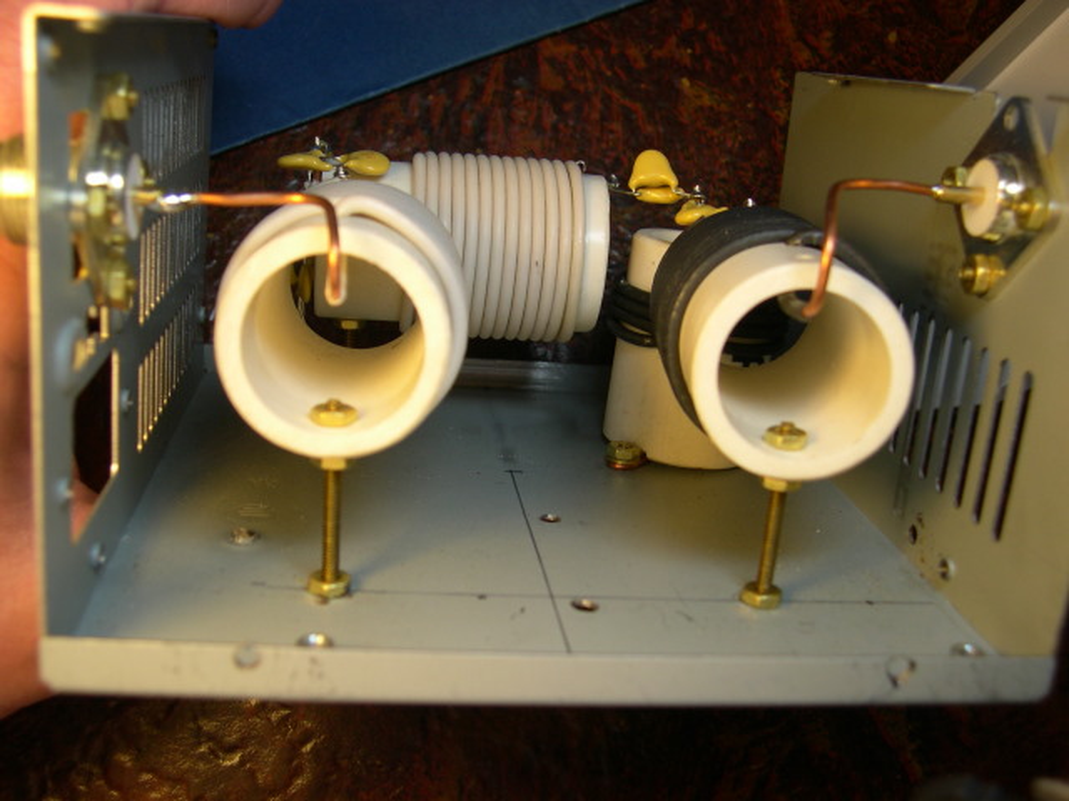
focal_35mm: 38
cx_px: 534
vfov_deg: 37.7
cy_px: 400
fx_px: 1174
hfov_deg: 49.0
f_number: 2.8
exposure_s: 1/118
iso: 100
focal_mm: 8
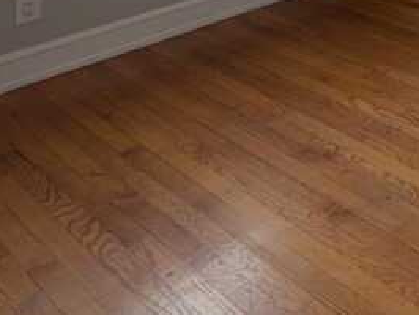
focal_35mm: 46
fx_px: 557
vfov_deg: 21.3
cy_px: -249
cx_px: 723
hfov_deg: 23.8
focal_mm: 2.02
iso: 47
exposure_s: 1/126
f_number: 1.7
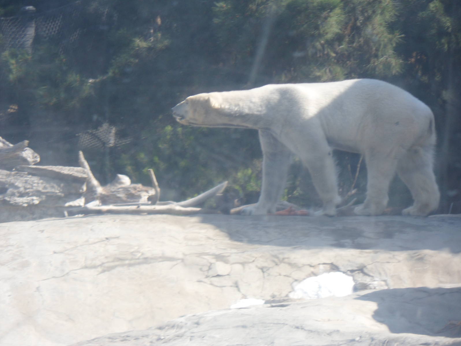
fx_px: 3610
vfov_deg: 5.5
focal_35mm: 271
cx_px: 231
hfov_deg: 7.3
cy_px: 173
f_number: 5.9
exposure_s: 1/125
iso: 80
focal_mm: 46.8
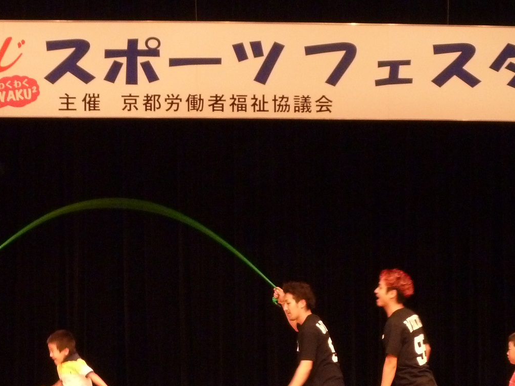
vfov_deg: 13.0
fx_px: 1681
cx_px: 148
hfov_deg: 17.3
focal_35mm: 113
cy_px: 374
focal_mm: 10.1
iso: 400
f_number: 4.4
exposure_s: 1/40
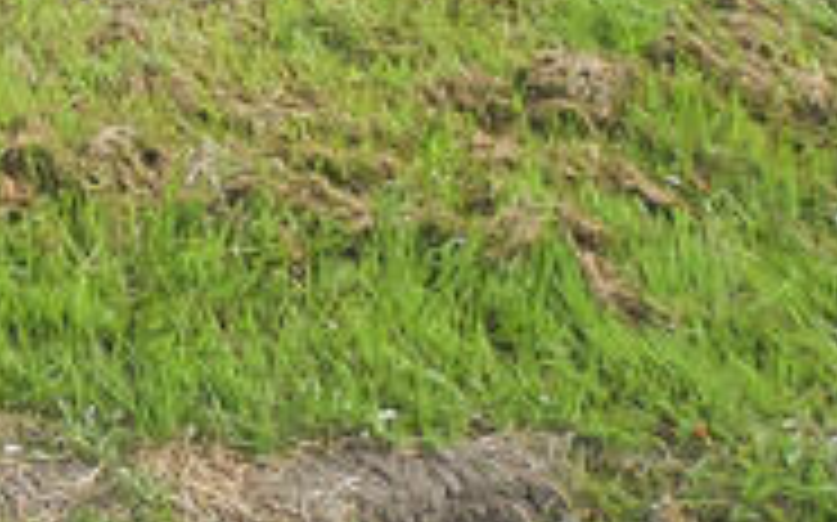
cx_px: -1125
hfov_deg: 15.3
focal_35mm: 84
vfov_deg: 11.2
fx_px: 1915
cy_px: -950
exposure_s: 1/400
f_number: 5.6
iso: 200
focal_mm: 10
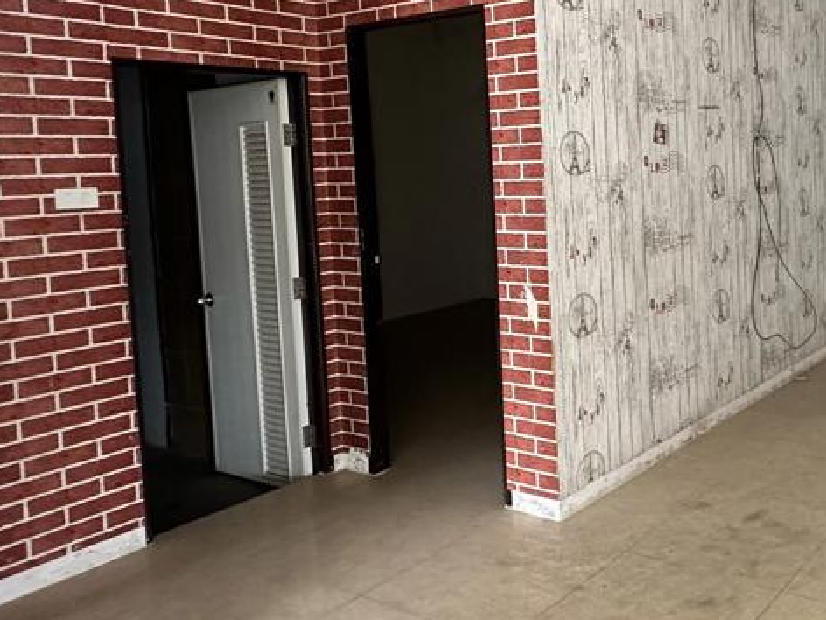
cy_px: 201
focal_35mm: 34
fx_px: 811
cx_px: 743
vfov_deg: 41.2
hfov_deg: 48.3
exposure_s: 1/60
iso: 400
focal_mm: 2.22
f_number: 2.2
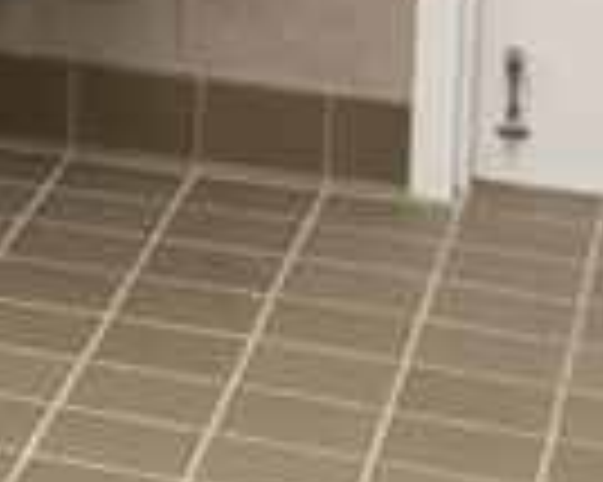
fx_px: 3460
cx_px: -1336
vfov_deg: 7.7
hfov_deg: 8.2
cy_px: -428
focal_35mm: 194
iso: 100
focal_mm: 4.25
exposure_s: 1/60
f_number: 1.8
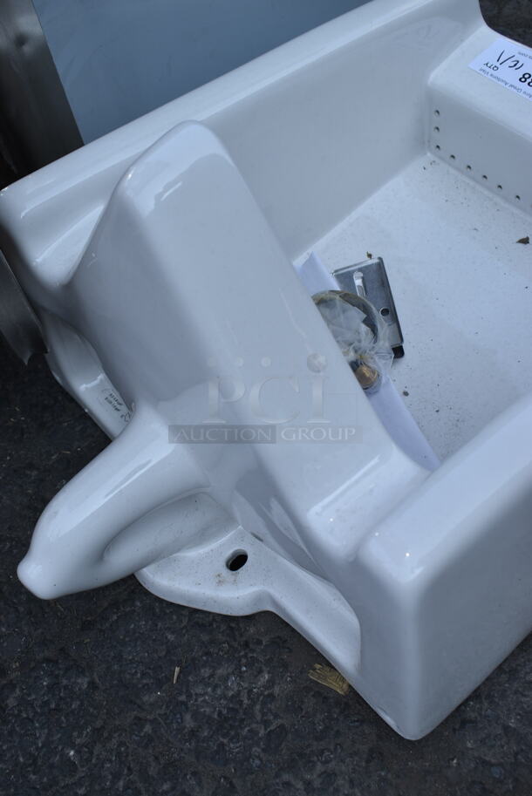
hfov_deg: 35.5
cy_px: 398
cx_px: 266
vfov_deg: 51.3
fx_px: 830
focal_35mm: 38
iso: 100
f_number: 6.3
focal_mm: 25
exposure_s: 1/160
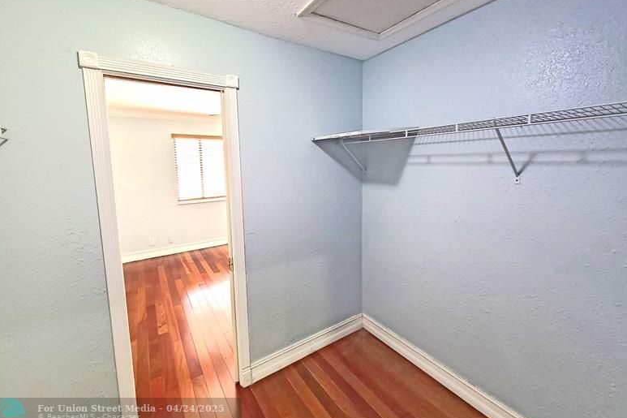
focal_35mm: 14
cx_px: 317
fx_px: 244
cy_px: 187
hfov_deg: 104.3
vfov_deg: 80.9
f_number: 2.2
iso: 320
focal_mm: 2.2
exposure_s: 1/40
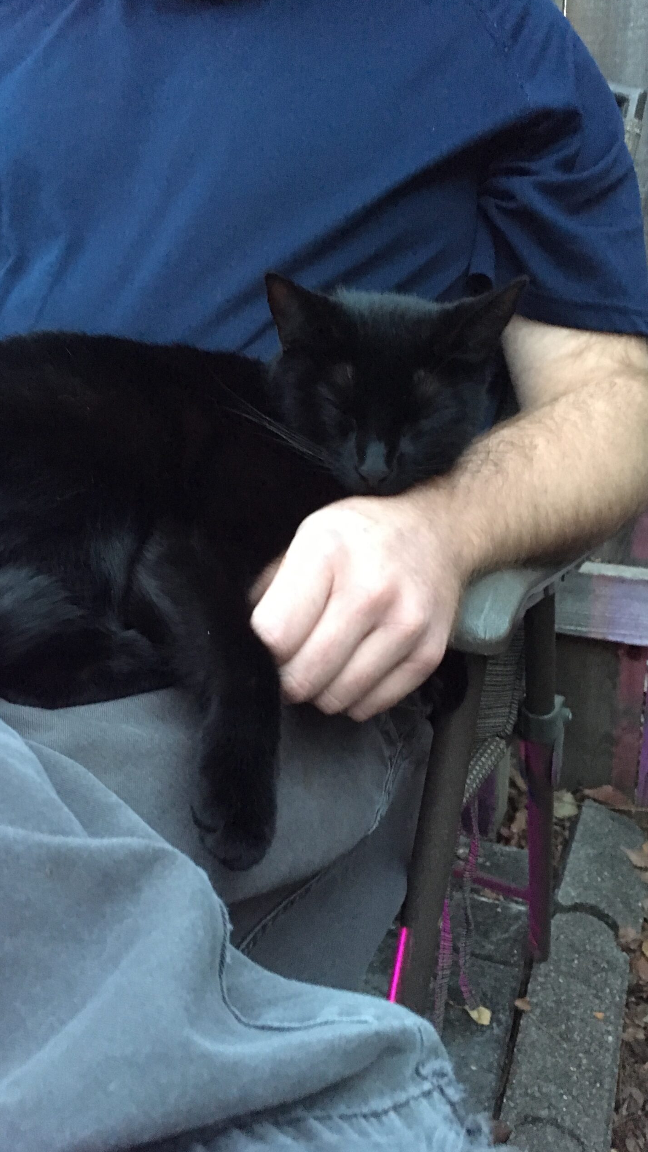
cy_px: 579
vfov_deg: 61.0
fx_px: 977
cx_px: 291
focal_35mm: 32
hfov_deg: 36.6
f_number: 2.2
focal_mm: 4.15
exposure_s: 1/15
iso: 320
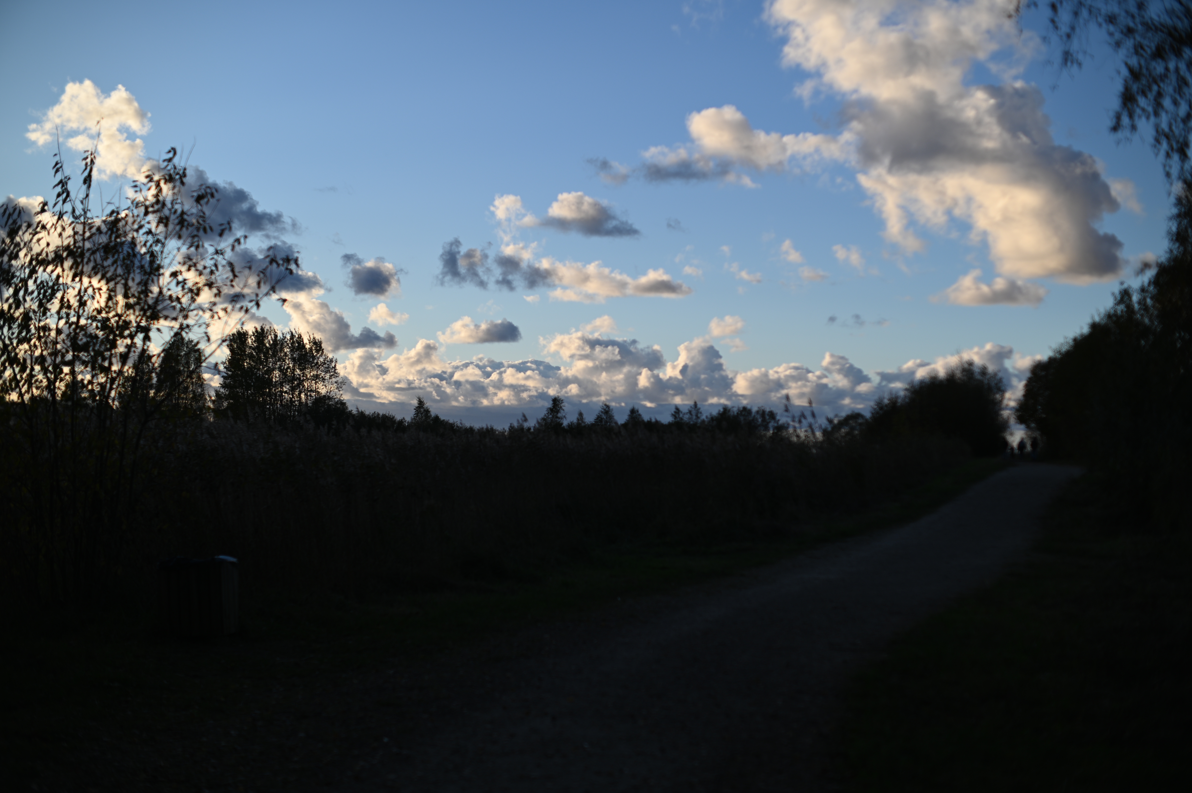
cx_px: 596
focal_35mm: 50
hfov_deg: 39.6
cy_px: 396
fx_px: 1654
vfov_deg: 27.0
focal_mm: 50
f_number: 1.4
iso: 100
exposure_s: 1/5000
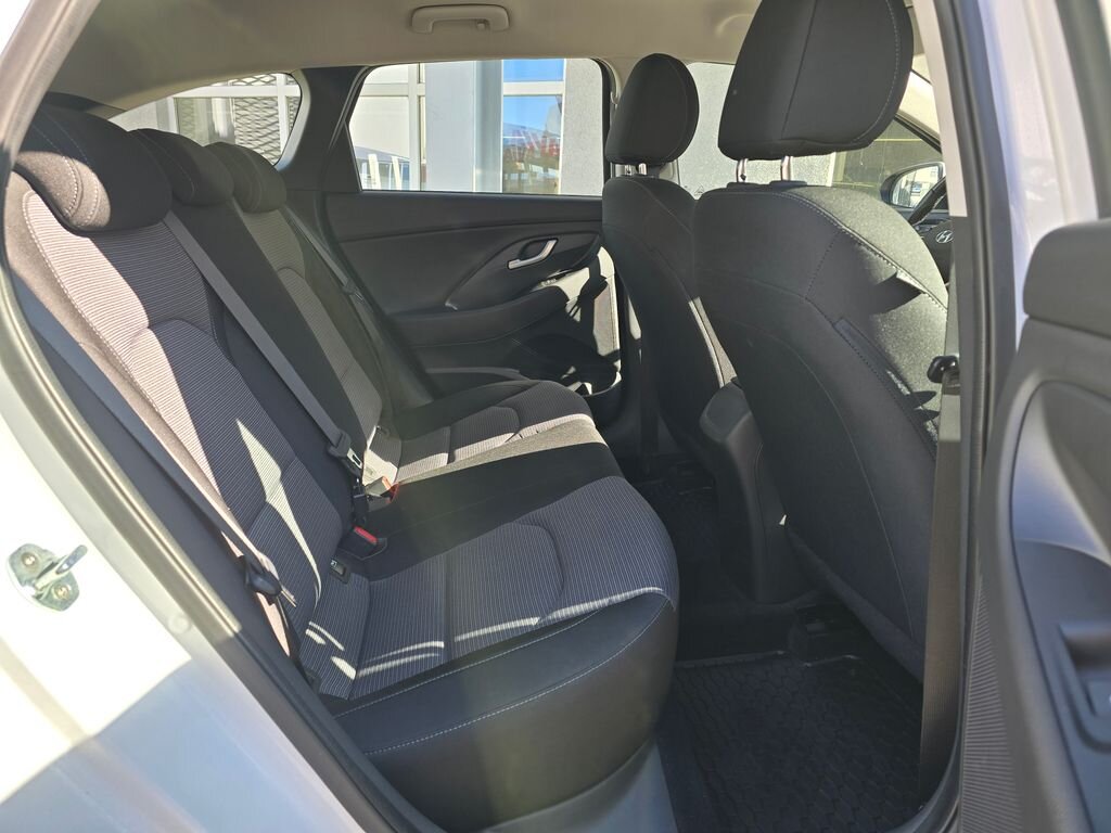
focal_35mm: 23
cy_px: 416
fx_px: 738
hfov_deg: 73.9
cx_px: 556
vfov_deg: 58.9
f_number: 1.7
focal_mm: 6.3
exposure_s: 1/180
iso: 32
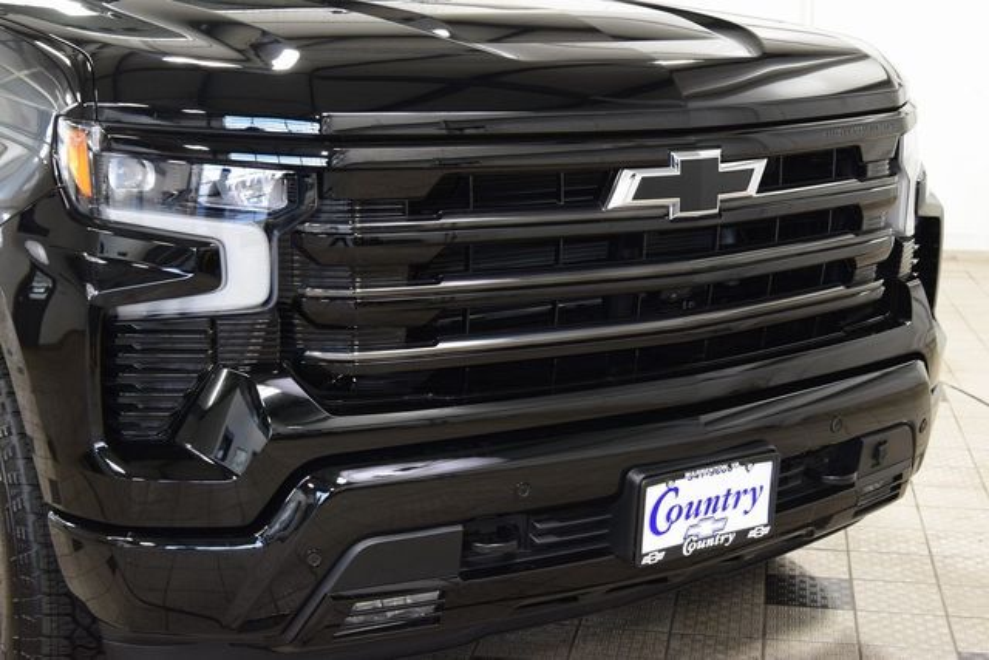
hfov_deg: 35.0
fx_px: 1566
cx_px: 494
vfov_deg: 23.8
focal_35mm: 57
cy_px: 330
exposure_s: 1/15
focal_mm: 38
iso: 1100
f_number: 6.3
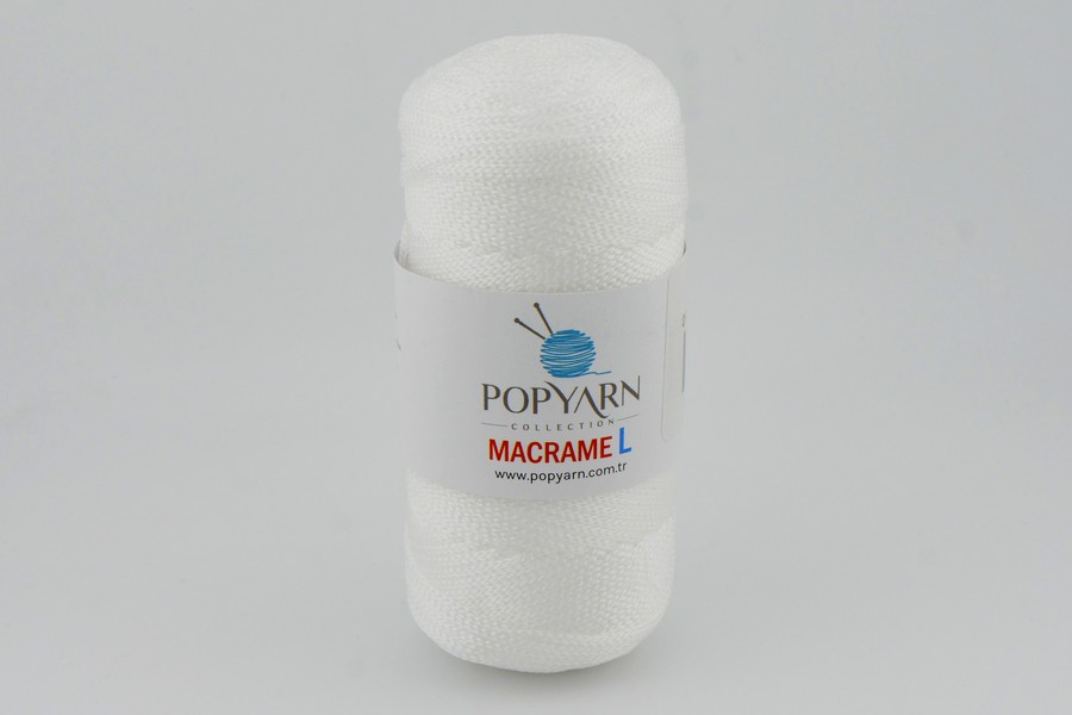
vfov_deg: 16.6
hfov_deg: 24.6
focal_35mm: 82
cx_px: 536
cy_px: 358
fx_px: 2456
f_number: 9
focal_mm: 55
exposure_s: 1/400
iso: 200
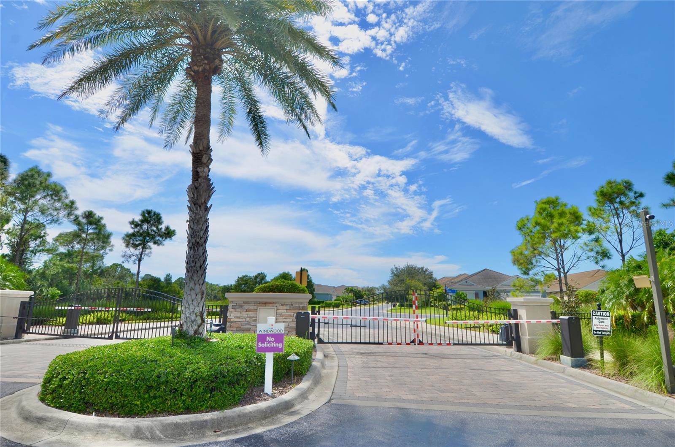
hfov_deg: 53.2
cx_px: 338
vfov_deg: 36.7
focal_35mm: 36
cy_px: 224
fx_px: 673
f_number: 9
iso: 100
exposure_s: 1/320
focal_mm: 24
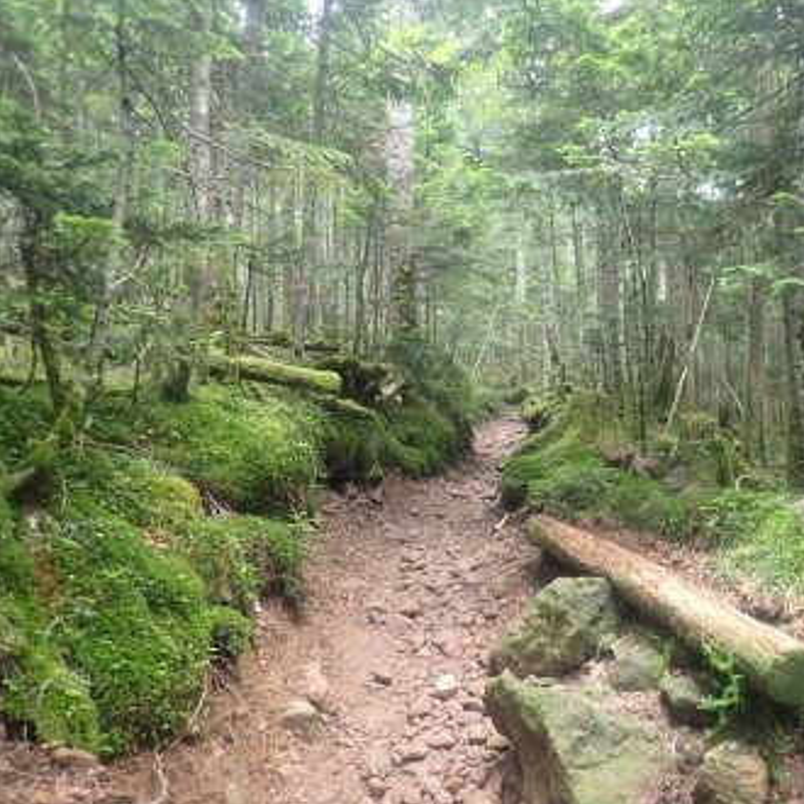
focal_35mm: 30
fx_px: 788
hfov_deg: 53.5
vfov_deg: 54.0
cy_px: 402
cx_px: 502
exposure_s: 1/50
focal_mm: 4.5
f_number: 2
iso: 200
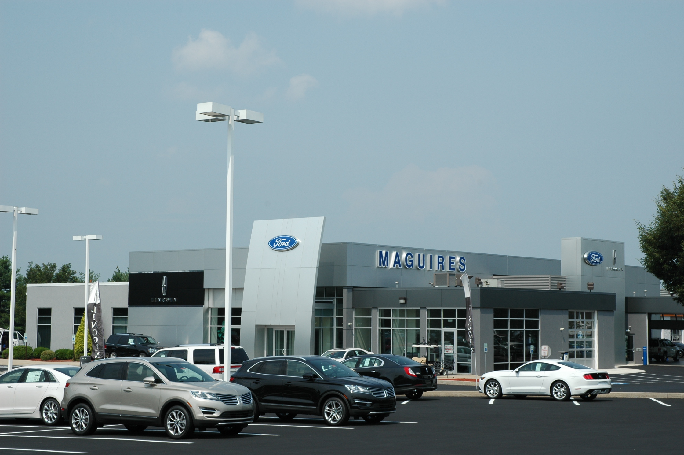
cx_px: 342
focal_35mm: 69
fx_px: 1309
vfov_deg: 19.7
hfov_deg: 29.3
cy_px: 228
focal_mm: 46
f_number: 10
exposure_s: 1/400
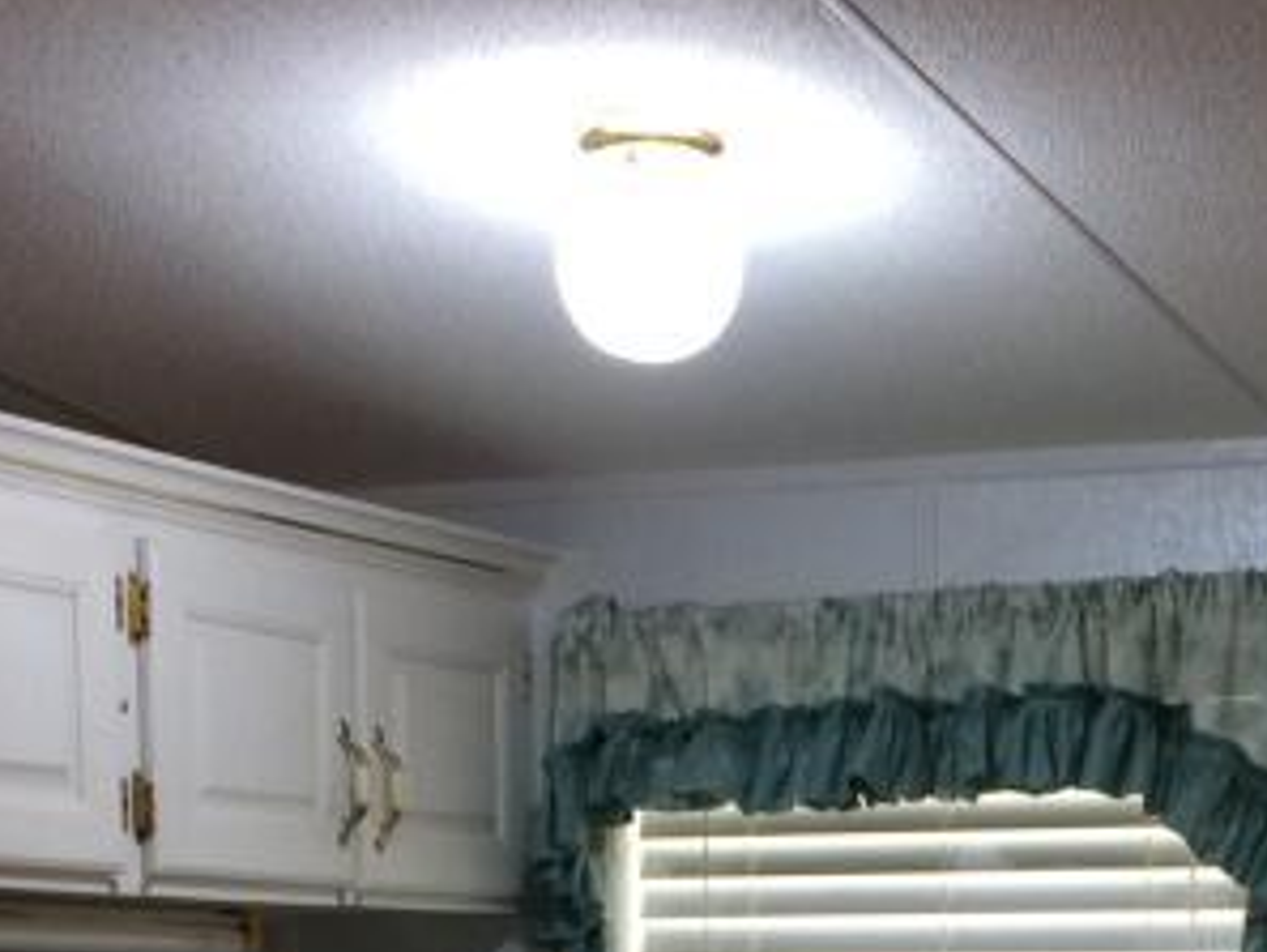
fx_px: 3662
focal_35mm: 100
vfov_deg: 13.6
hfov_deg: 19.5
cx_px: 913
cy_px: 1562
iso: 64
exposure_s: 1/30
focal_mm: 4.15
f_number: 2.2
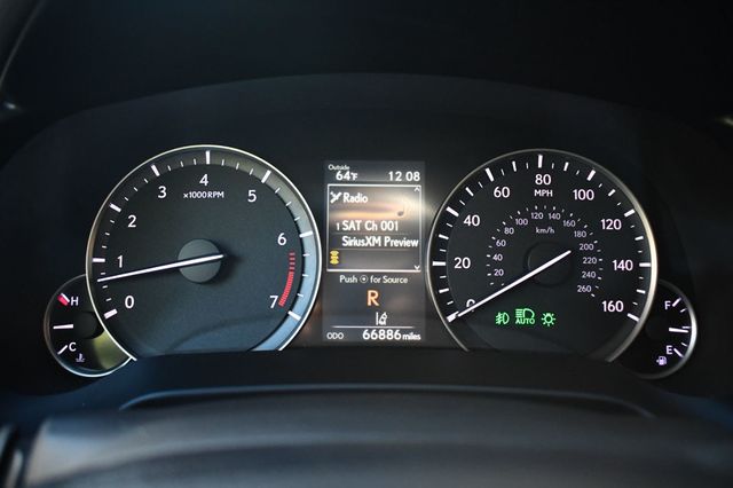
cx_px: 366
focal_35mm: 31
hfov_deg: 60.3
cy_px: 244
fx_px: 631
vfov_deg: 42.3
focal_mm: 21
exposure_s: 1/125
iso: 2200
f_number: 3.8
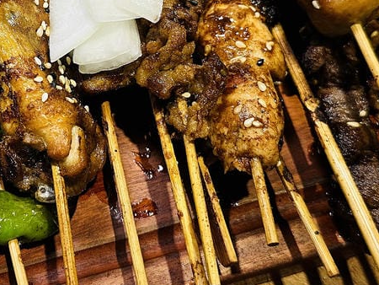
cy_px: 56
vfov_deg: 22.6
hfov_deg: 29.8
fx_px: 701
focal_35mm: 64
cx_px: 97
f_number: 1.78
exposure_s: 1/60
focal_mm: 6.86
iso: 125
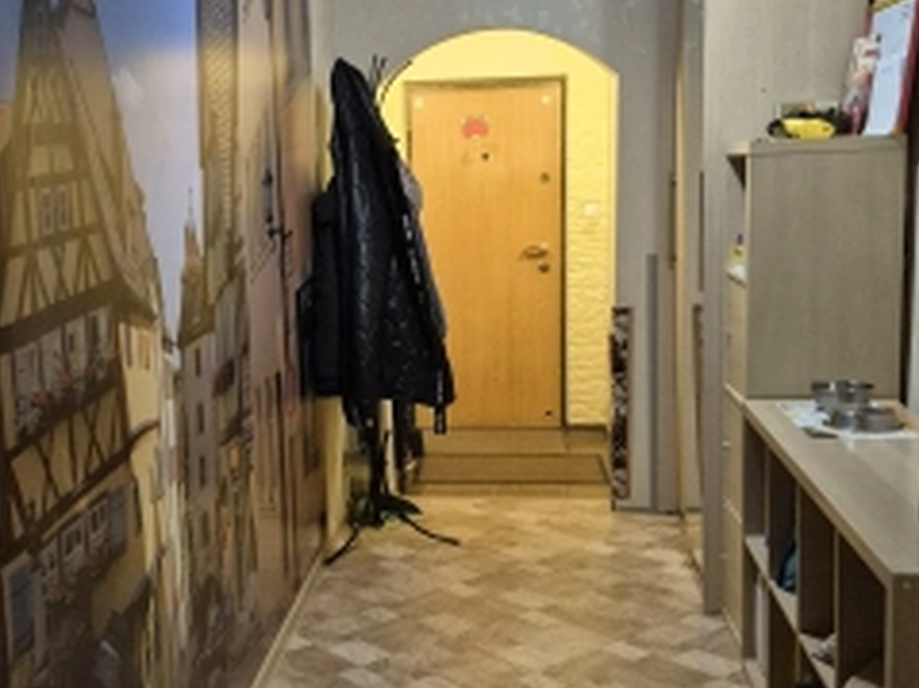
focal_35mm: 45
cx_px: 336
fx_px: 1194
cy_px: 342
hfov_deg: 41.7
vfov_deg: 32.2
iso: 1600
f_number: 1.8
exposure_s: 1/100
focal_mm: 5.4
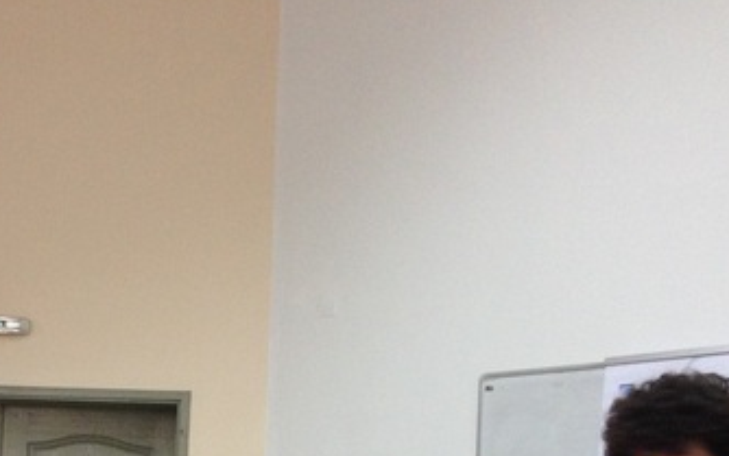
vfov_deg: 18.6
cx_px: 177
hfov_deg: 30.1
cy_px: 517
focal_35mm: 67
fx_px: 1332
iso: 200
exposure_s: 1/20
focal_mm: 4.12
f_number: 2.4
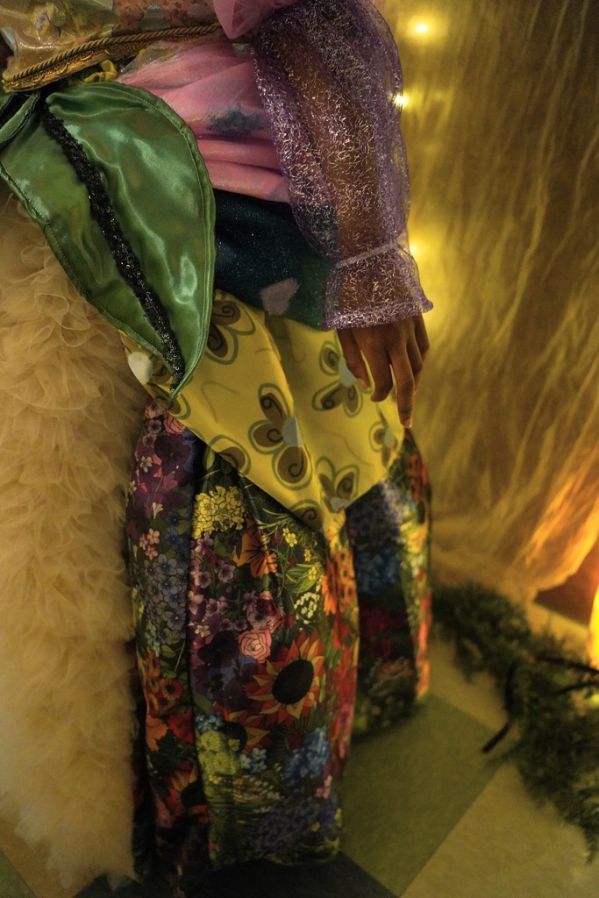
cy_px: 449
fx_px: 699
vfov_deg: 65.5
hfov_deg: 46.4
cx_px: 300
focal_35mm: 28
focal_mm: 28
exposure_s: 1/250
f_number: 2.8
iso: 10000
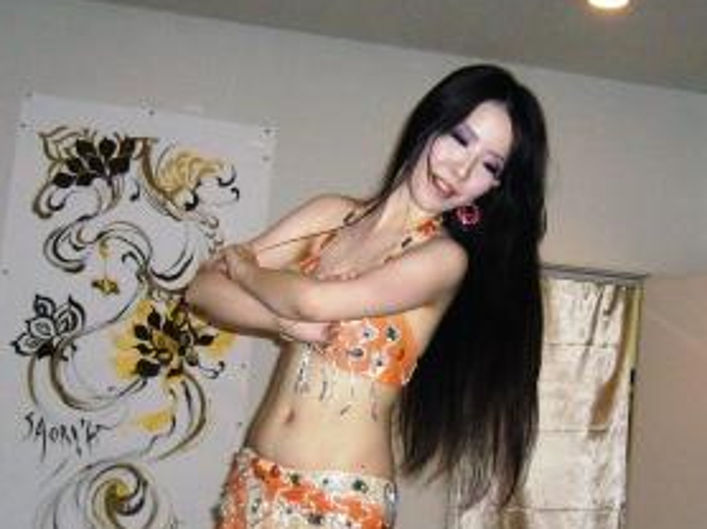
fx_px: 1612
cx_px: 402
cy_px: 280
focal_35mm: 79
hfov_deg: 24.7
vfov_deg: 18.6
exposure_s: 1/60
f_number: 2.9
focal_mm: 6
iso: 320
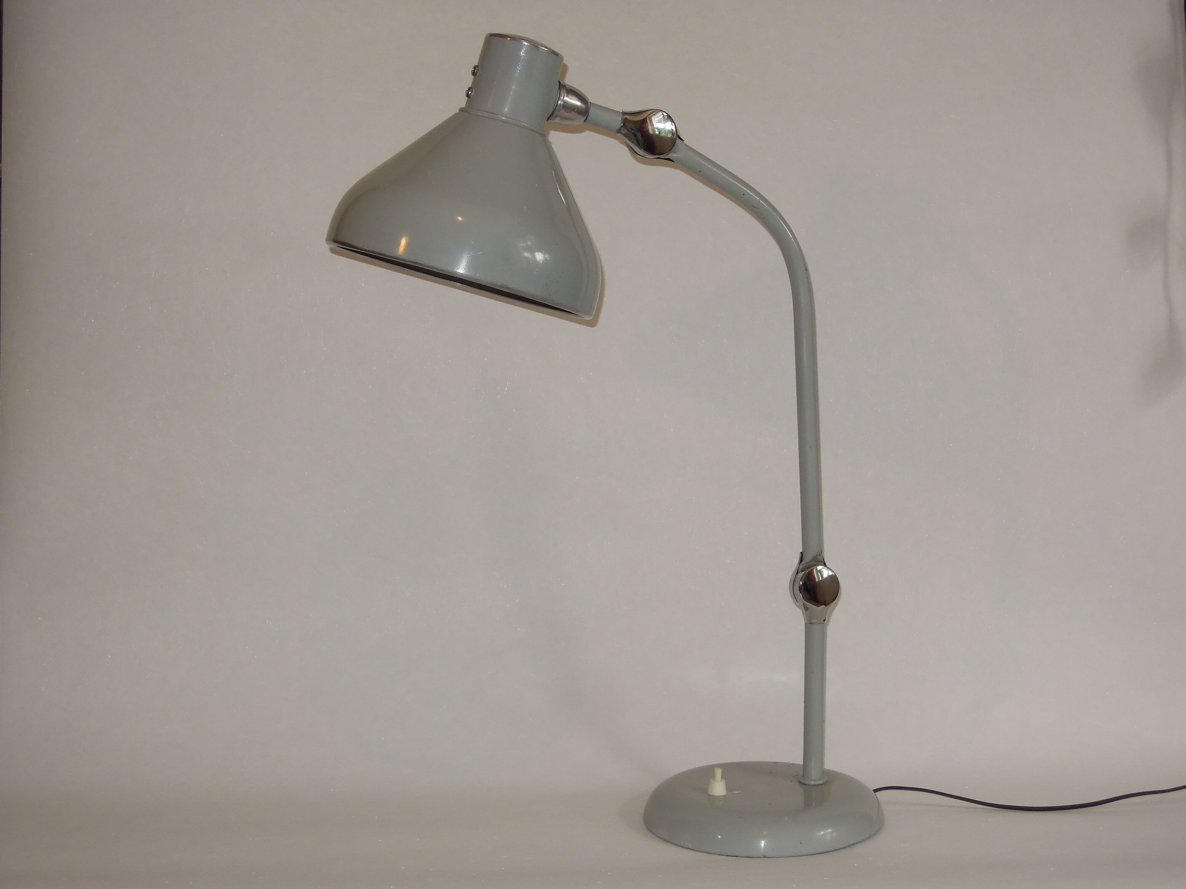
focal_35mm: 62
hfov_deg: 31.2
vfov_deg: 23.7
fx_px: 2124
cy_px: 444
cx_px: 593
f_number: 4.2
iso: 200
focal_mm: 11.1
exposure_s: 1/60
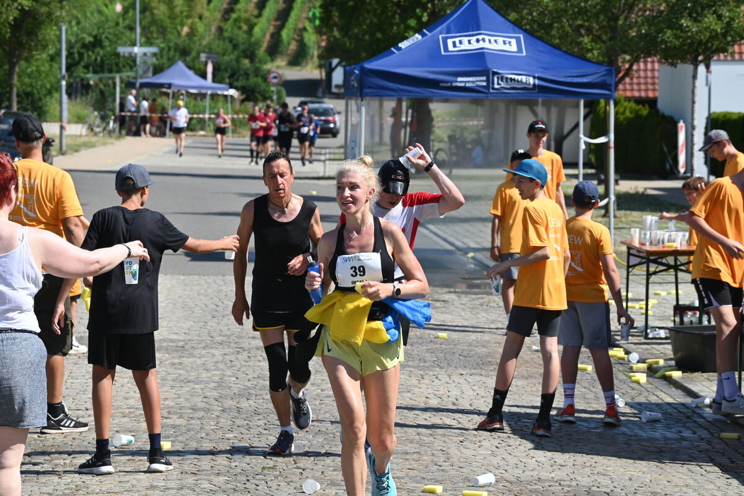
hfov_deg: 10.3
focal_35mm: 200
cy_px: 248
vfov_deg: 6.9
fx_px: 4131
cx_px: 372
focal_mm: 200
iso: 250
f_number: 13
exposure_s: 1/250
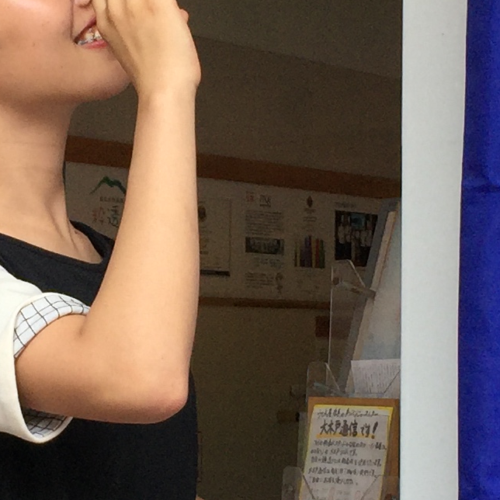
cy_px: 303
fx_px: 2124
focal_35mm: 130
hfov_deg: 13.4
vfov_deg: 13.4
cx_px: 120
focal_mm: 4.15
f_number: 2.2
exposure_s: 1/295
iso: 32
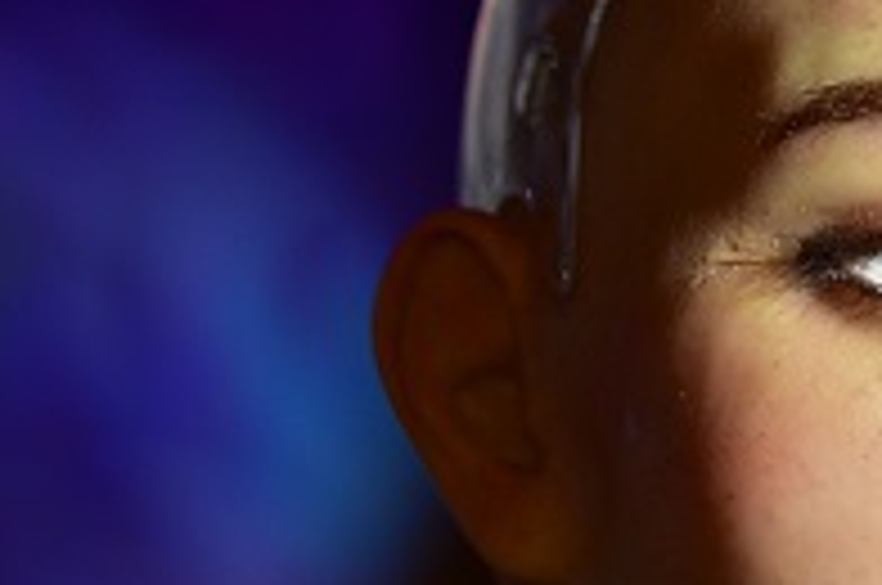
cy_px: 356
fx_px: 11472
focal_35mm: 469
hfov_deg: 4.4
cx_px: 1080
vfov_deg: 2.9
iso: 400
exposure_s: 1/25
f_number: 2.8
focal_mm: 102
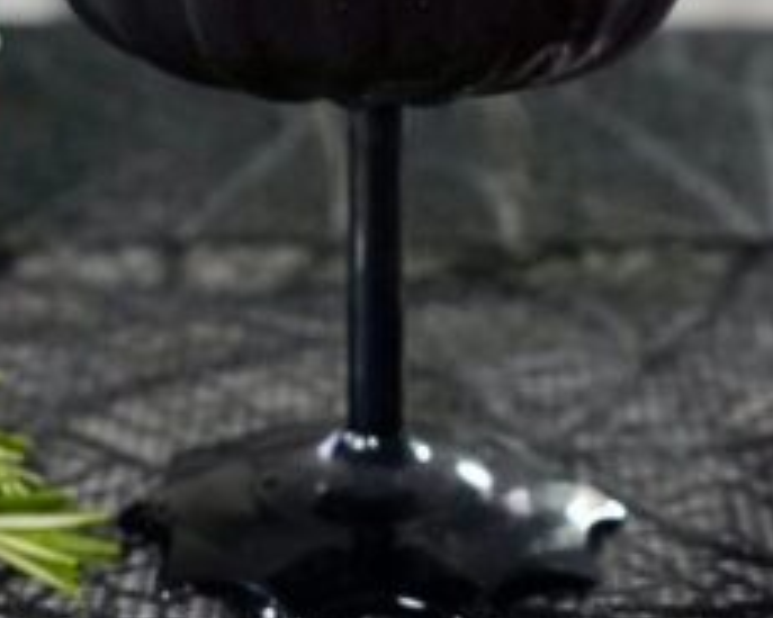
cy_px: -130
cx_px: 385
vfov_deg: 13.6
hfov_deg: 17.5
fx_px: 2510
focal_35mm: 110
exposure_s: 1/125
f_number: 3.5
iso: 1600
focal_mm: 23.5
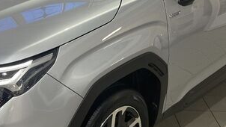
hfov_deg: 28.1
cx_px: 76
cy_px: 57
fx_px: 450
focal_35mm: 75
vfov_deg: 16.1
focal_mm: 4.2
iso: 125
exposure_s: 1/50
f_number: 1.6
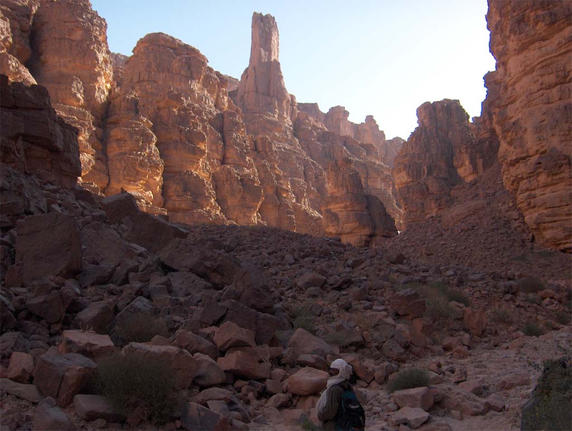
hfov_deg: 47.8
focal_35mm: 39
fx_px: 645
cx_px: 286
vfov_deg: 36.9
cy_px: 216
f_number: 2.8
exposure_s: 1/405
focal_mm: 8
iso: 100
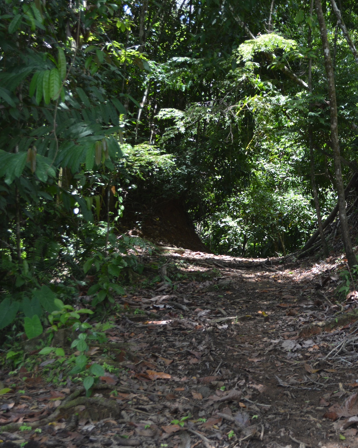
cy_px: 224
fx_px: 900
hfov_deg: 22.3
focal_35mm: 68
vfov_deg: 27.9
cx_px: 272
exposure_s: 1/125
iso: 220
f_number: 5.6
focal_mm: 32
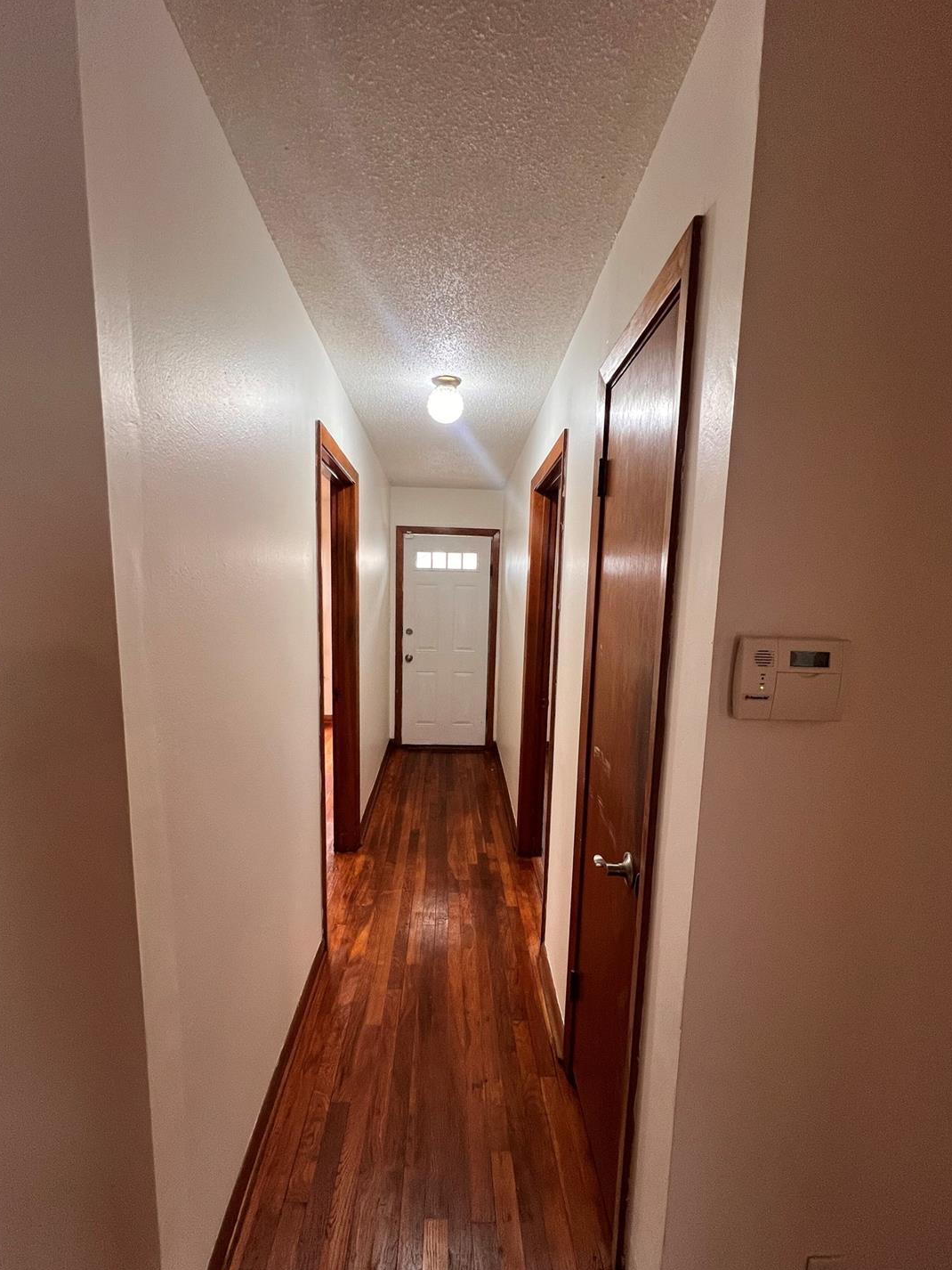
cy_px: 666
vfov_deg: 102.0
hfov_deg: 85.7
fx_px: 513
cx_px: 459
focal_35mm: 14
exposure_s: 1/60
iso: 250
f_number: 1.8
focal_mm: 1.57
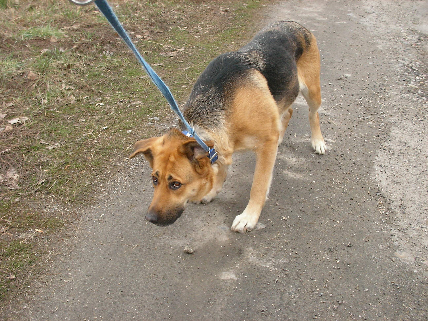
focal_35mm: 50
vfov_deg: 29.1
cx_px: 214
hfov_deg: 38.2
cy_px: 160
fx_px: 618
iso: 100
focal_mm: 8.4
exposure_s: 1/98.6
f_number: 3.5
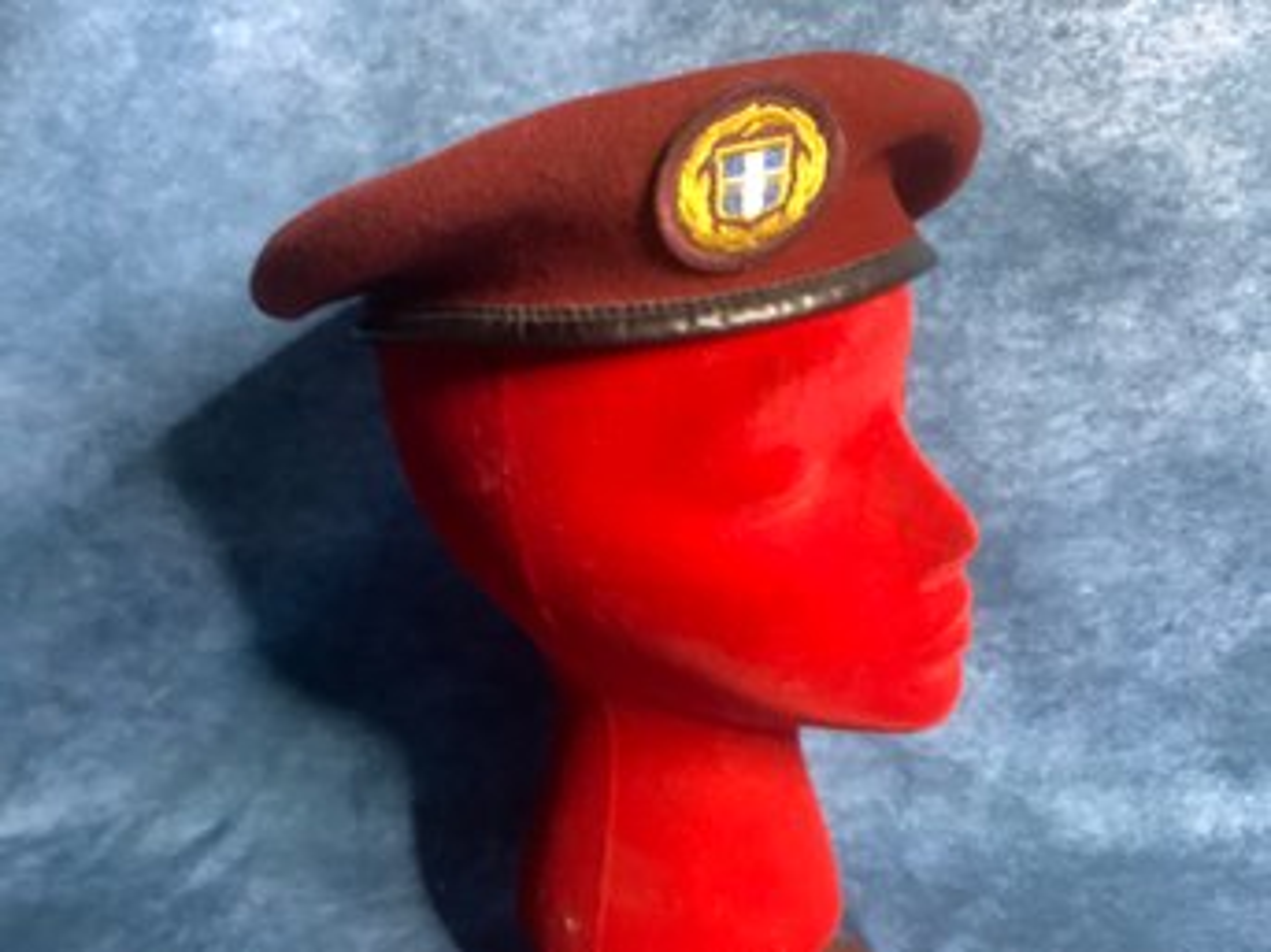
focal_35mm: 31
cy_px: 476
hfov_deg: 58.4
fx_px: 1138
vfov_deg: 45.4
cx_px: 636
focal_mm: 3.3
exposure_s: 1/40
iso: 320
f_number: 2.4
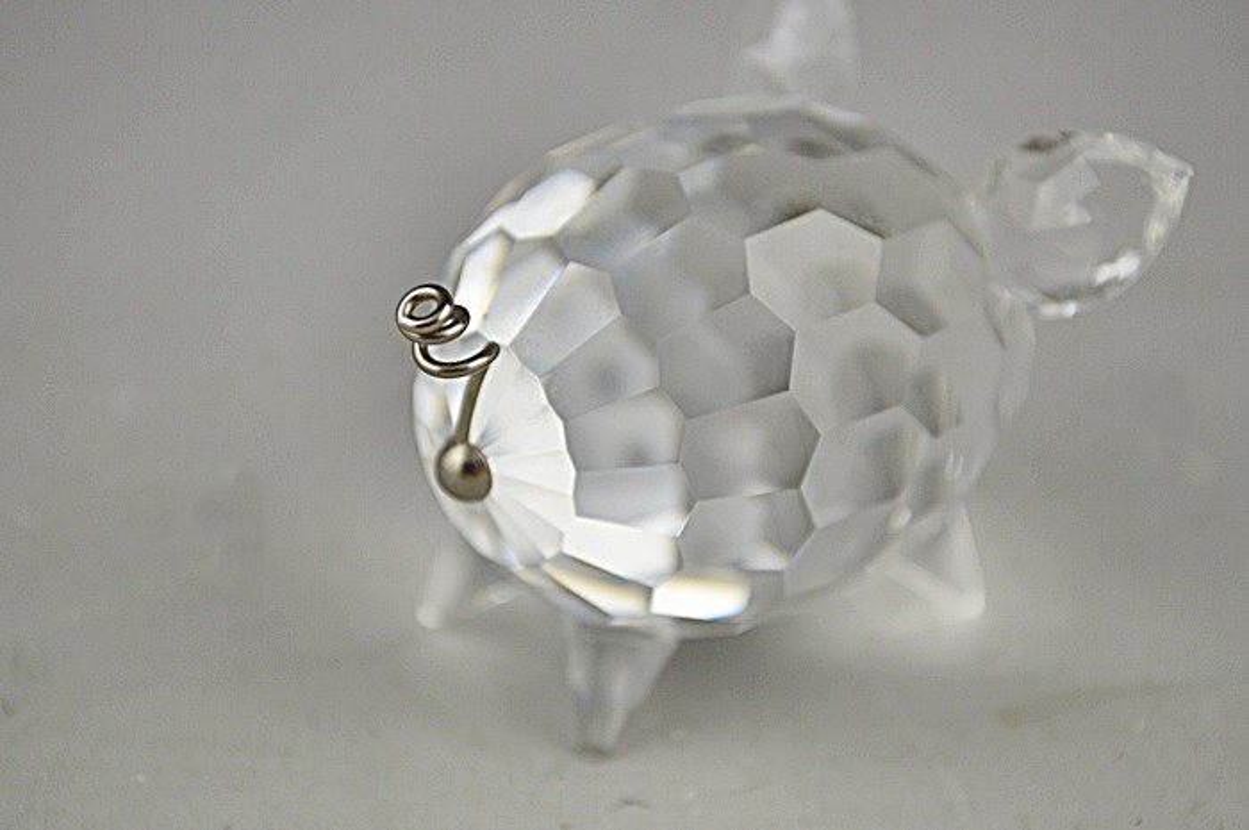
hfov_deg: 24.6
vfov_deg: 16.5
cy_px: 415
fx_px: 2859
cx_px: 624
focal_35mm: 82
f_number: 5.6
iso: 400
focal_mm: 55
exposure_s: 1/100
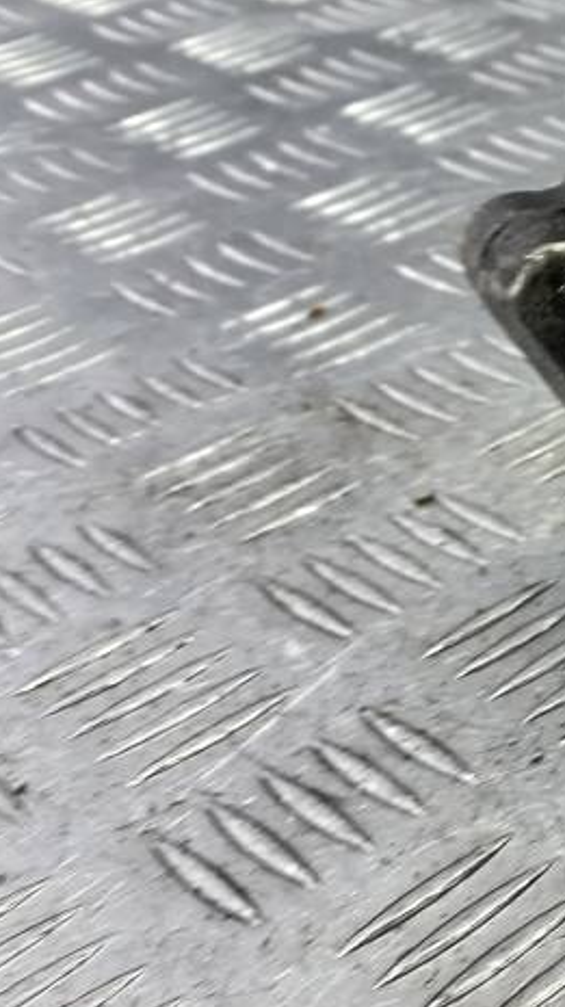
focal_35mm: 60
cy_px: 476
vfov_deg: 34.9
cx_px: 994
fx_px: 1601
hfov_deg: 16.8
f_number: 1.8
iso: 100
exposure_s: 1/50
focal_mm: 4.6
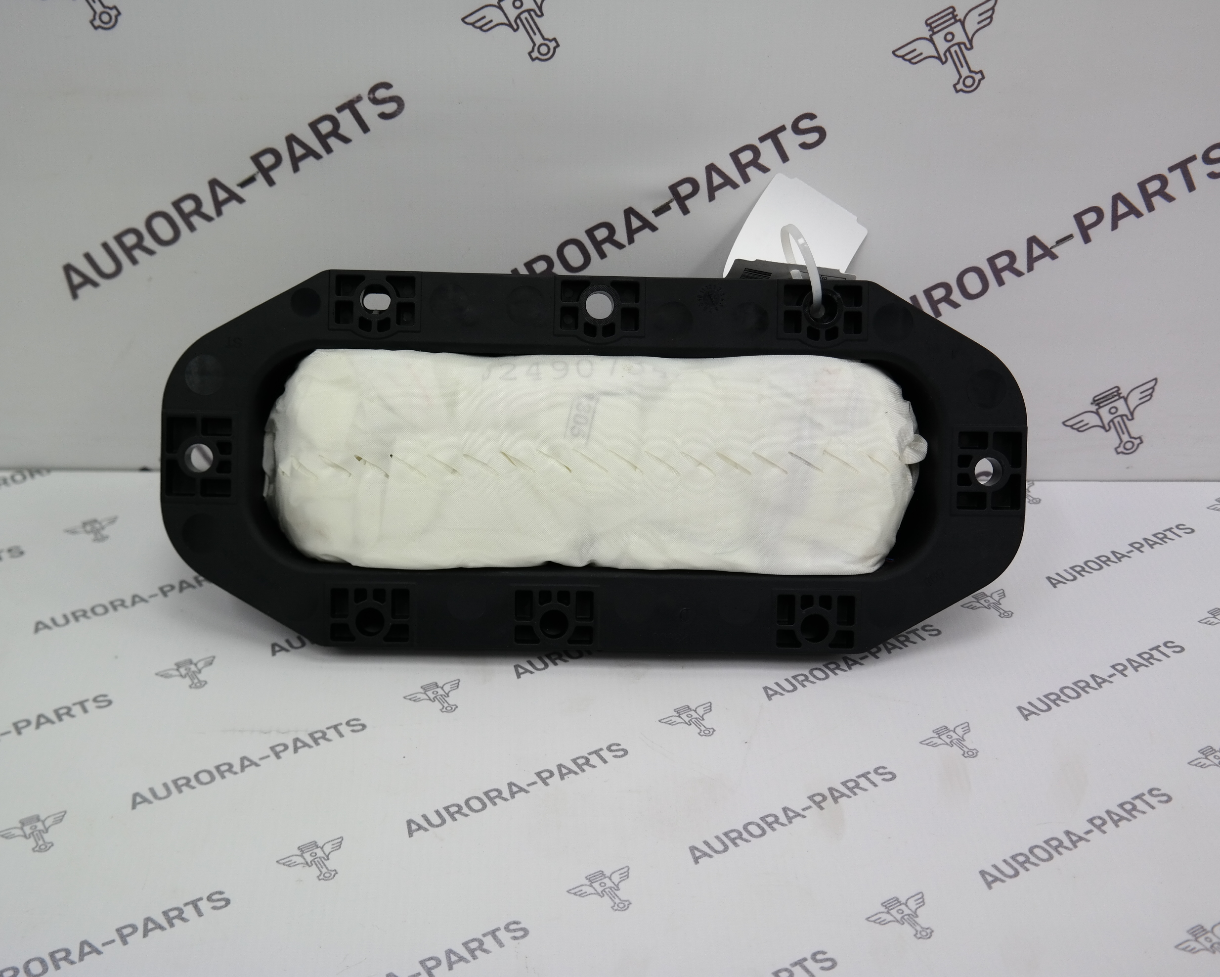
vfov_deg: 34.9
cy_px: 487
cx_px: 542
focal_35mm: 43
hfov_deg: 42.8
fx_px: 1553
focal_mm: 25
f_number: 4
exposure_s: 1/100
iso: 200
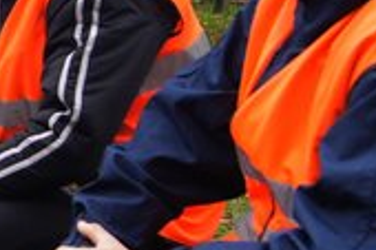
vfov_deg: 9.9
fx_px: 1440
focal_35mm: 138
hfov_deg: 14.0
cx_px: -186
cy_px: 73
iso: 100
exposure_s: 1/40
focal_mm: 24
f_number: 5.6
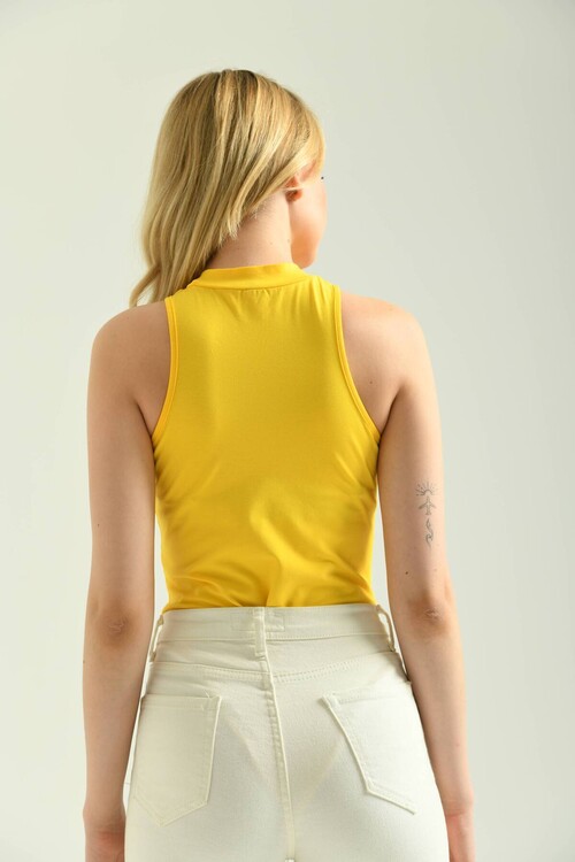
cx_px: 288
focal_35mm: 92
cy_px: 431
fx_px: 2204
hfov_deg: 14.9
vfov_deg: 22.1
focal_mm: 92
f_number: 5.6
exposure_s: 1/160
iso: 125
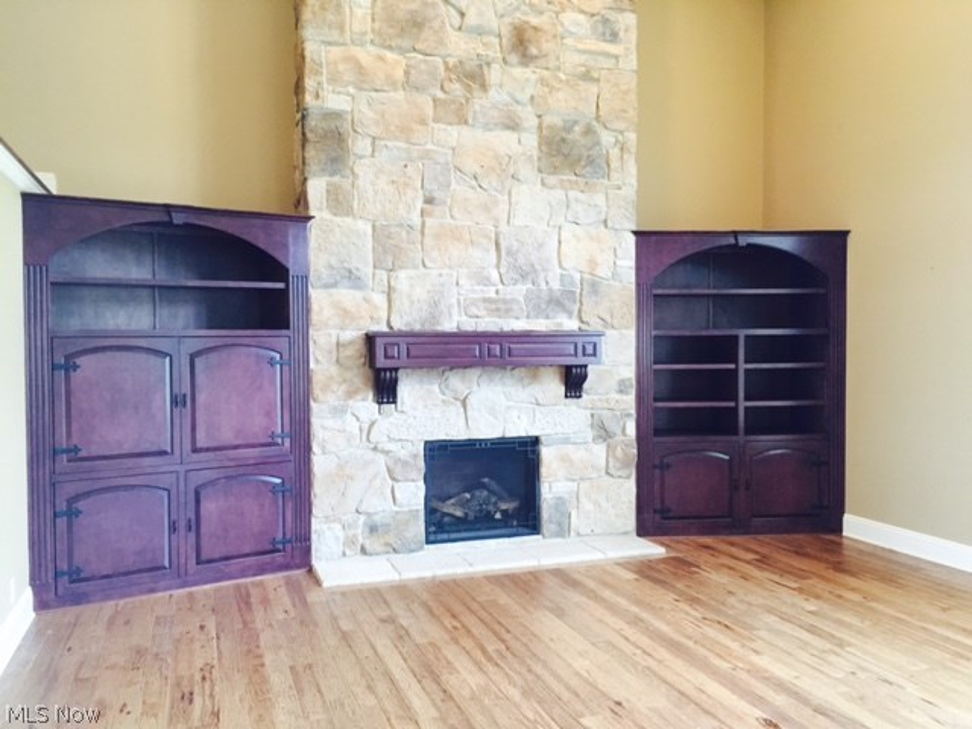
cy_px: 364
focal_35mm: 29
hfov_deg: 61.7
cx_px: 486
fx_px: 814
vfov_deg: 48.2
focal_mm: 4.15
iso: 100
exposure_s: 1/30
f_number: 2.2
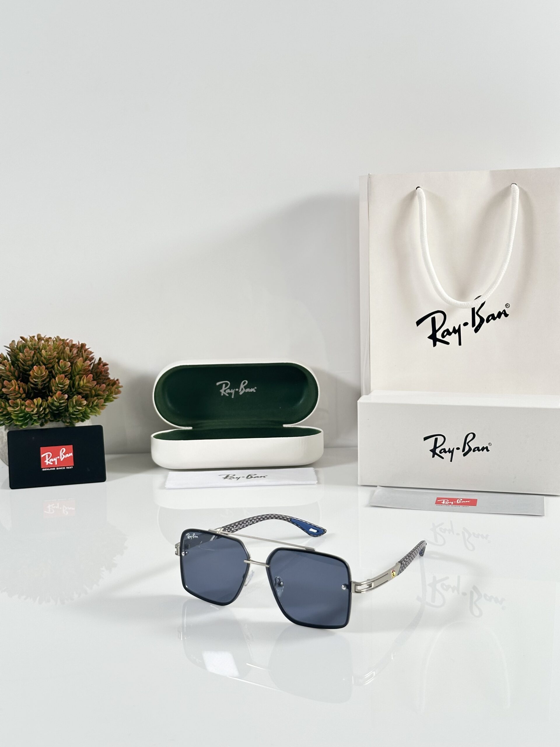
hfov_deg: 30.3
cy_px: 374
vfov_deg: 39.7
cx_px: 280
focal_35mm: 48
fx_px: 1035
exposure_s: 1/111
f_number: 1.78
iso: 80
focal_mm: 6.86
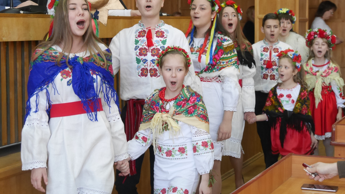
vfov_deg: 16.1
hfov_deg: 28.2
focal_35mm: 75
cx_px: 172
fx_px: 686
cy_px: 70
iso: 2000
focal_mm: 34
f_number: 4.5
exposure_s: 1/80
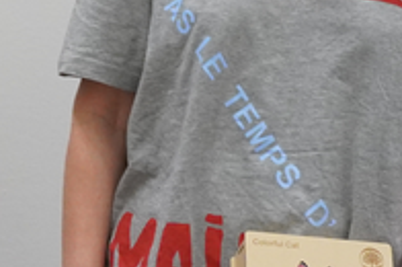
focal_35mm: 174
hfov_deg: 11.2
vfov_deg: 7.7
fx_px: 1940
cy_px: -156
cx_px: -255
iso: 2000
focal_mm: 24
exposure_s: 1/160
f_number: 4.5
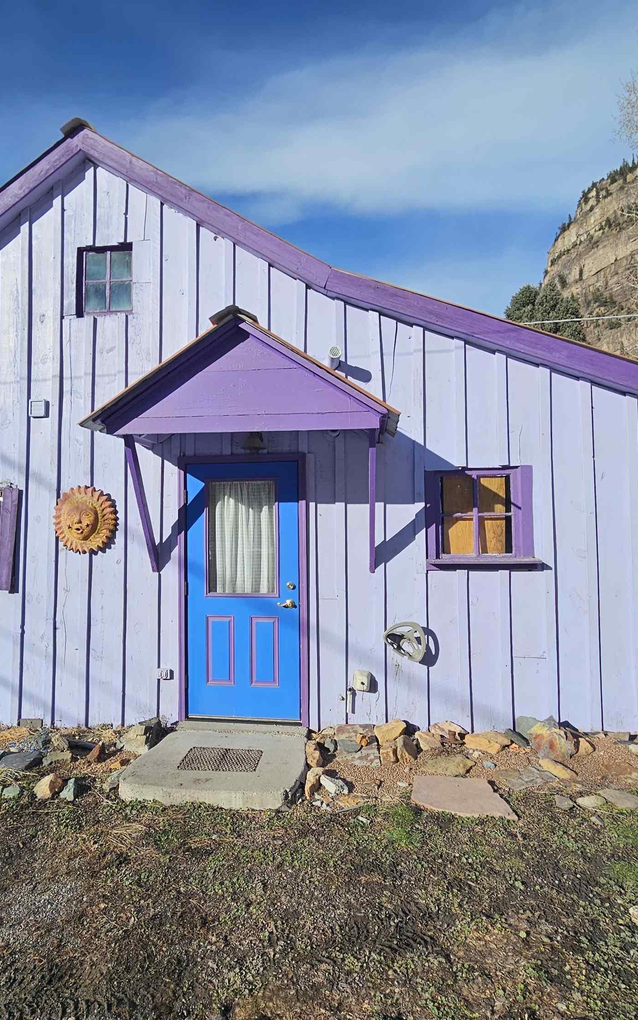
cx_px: 266
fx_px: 528
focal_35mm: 19
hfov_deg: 61.9
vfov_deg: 88.0
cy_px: 520
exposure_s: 1/4420
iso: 50
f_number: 2.2
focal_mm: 2.2
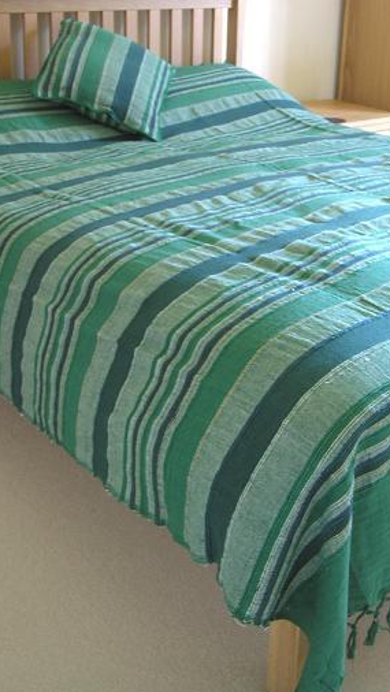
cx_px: 234
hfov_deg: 23.5
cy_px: 263
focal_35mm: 51
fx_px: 937
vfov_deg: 40.3
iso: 69
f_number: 3.1
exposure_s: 1/4
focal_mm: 9.3
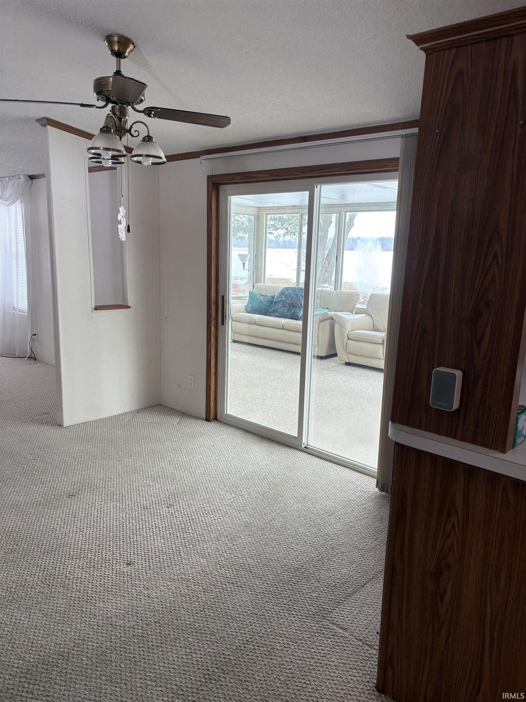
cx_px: 263
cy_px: 351
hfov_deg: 53.1
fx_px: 527
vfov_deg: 67.3
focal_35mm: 26
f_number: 1.6
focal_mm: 5.96
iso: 80
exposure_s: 1/120
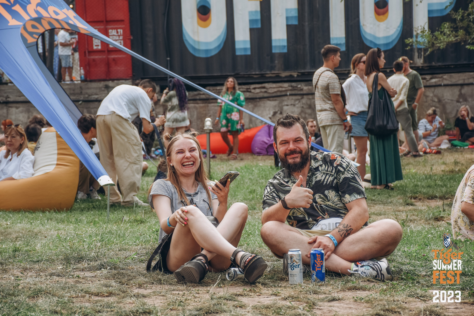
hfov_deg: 16.1
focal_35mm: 128
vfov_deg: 10.8
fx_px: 1679
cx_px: 237
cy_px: 158
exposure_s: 1/320
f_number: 5.3
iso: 200
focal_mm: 85
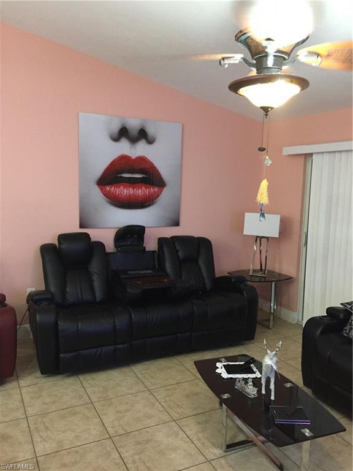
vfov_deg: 61.7
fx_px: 394
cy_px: 236
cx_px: 176
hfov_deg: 48.2
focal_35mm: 29
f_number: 2.2
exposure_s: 1/15
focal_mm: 4.15
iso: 250
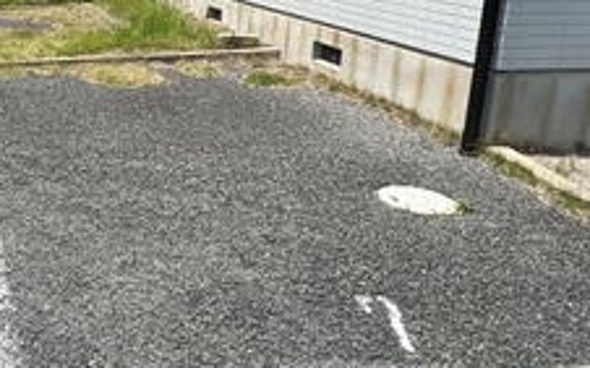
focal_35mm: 46
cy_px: 80
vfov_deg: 27.5
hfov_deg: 38.6
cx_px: 0
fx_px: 739
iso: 50
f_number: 2.2
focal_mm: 2.22
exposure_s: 1/1927
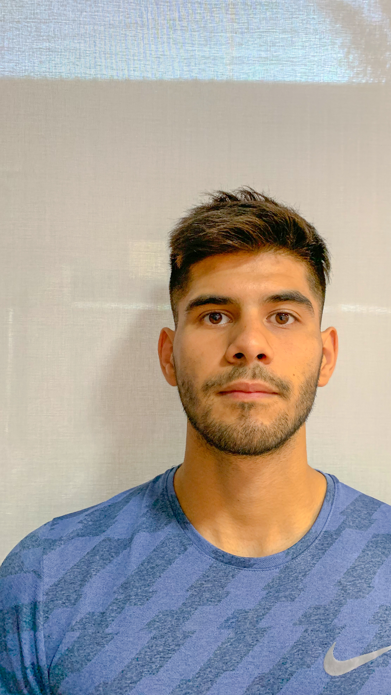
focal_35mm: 29
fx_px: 535
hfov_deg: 39.9
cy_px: 342
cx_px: 241
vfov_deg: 66.1
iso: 400
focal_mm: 4.25
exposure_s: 1/51
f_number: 1.8
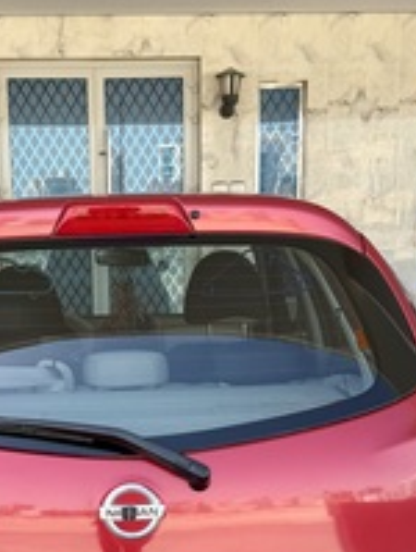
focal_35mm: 55
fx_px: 878
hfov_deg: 26.5
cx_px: 135
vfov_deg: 34.4
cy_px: 384
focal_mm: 6.76
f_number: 1.78
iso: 80
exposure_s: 1/840
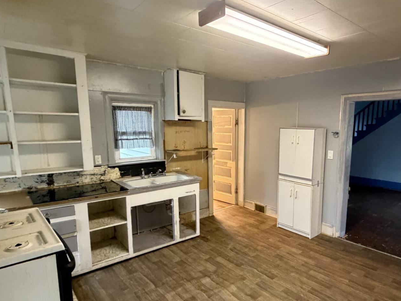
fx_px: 266
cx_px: 238
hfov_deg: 73.2
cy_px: 167
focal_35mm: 23
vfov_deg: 58.7
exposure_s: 1/60
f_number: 2.2
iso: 1000
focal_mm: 2.22
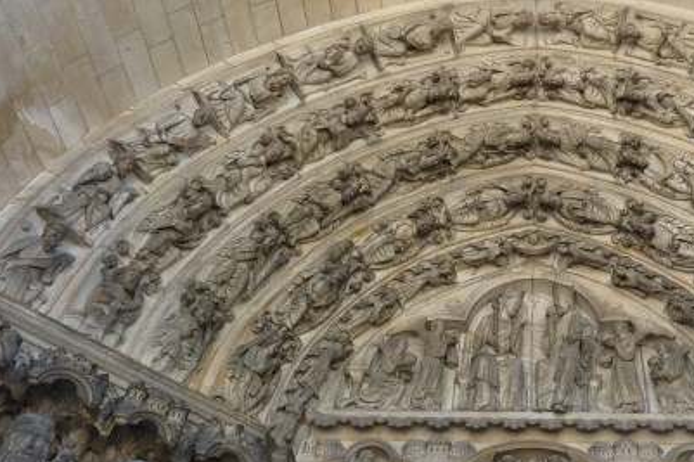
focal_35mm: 42
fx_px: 809
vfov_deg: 31.9
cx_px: 514
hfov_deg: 45.0
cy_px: 249
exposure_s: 1/100
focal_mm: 4.8
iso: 100
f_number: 4
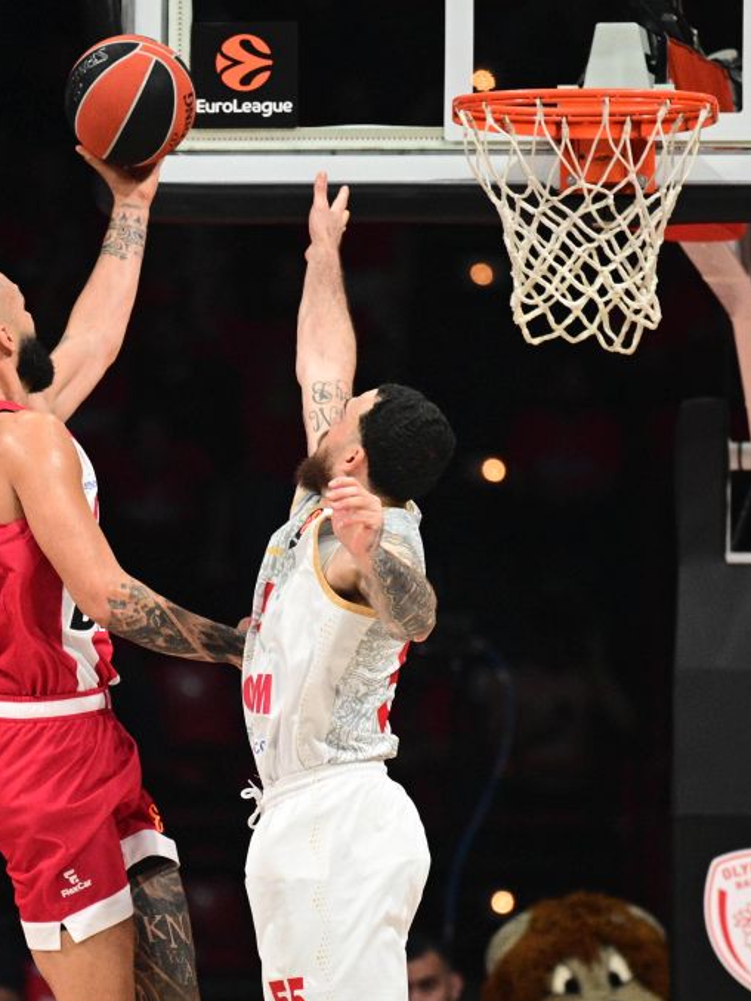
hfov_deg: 5.1
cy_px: 501
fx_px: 8386
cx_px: 283
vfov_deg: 6.8
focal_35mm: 290
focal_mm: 200
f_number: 2.8
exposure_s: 1/1000
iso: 1600
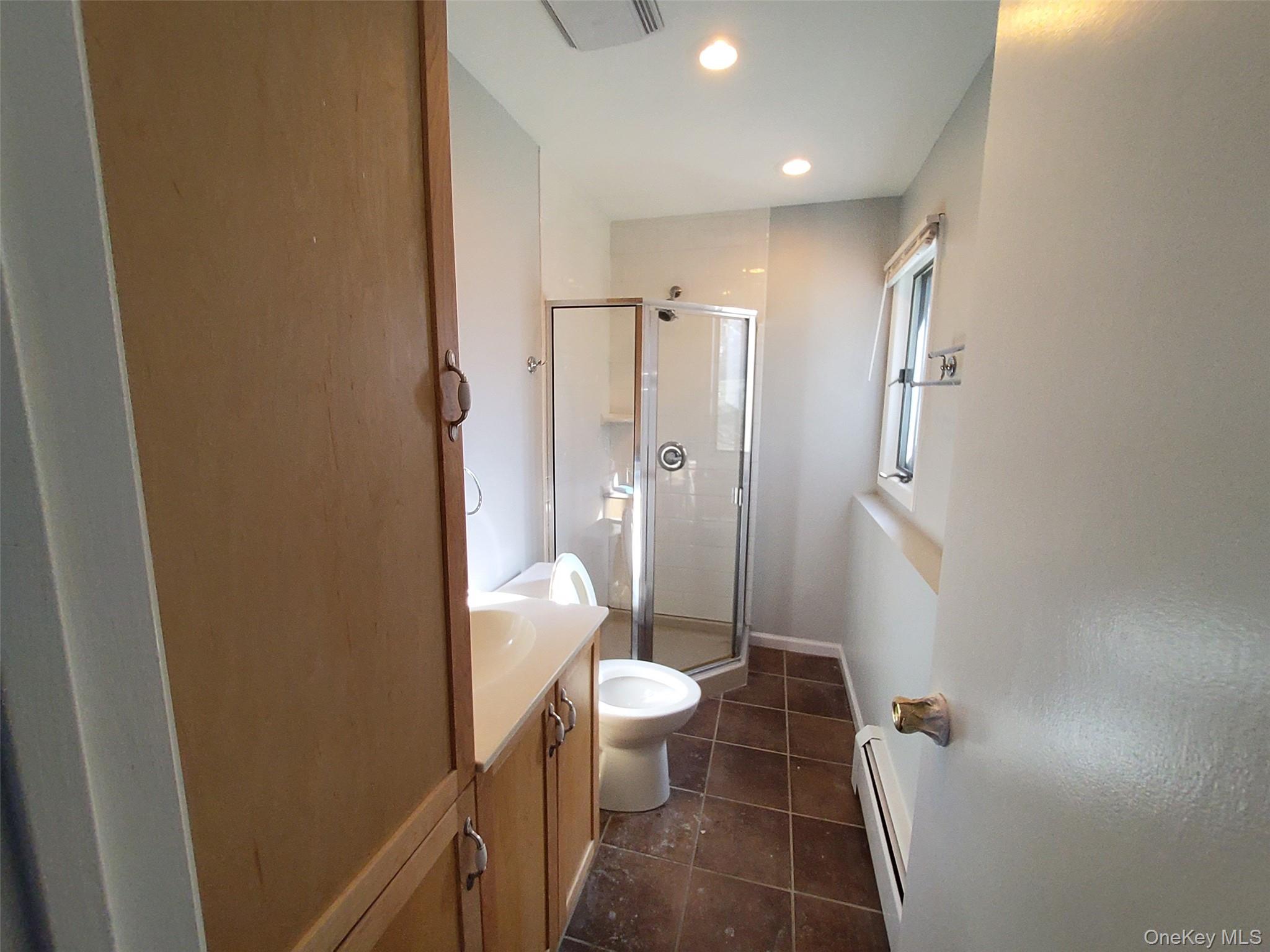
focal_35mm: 13
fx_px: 477
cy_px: 476
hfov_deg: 106.2
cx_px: 635
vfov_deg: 89.9
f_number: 2.2
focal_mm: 1.13
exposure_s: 1/60
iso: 160
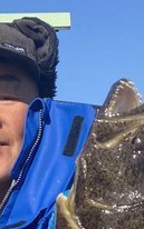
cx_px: -58
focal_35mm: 114
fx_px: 715
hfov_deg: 11.1
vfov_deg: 17.1
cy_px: 305
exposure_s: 1/2315
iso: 32
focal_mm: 4.25
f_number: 1.8
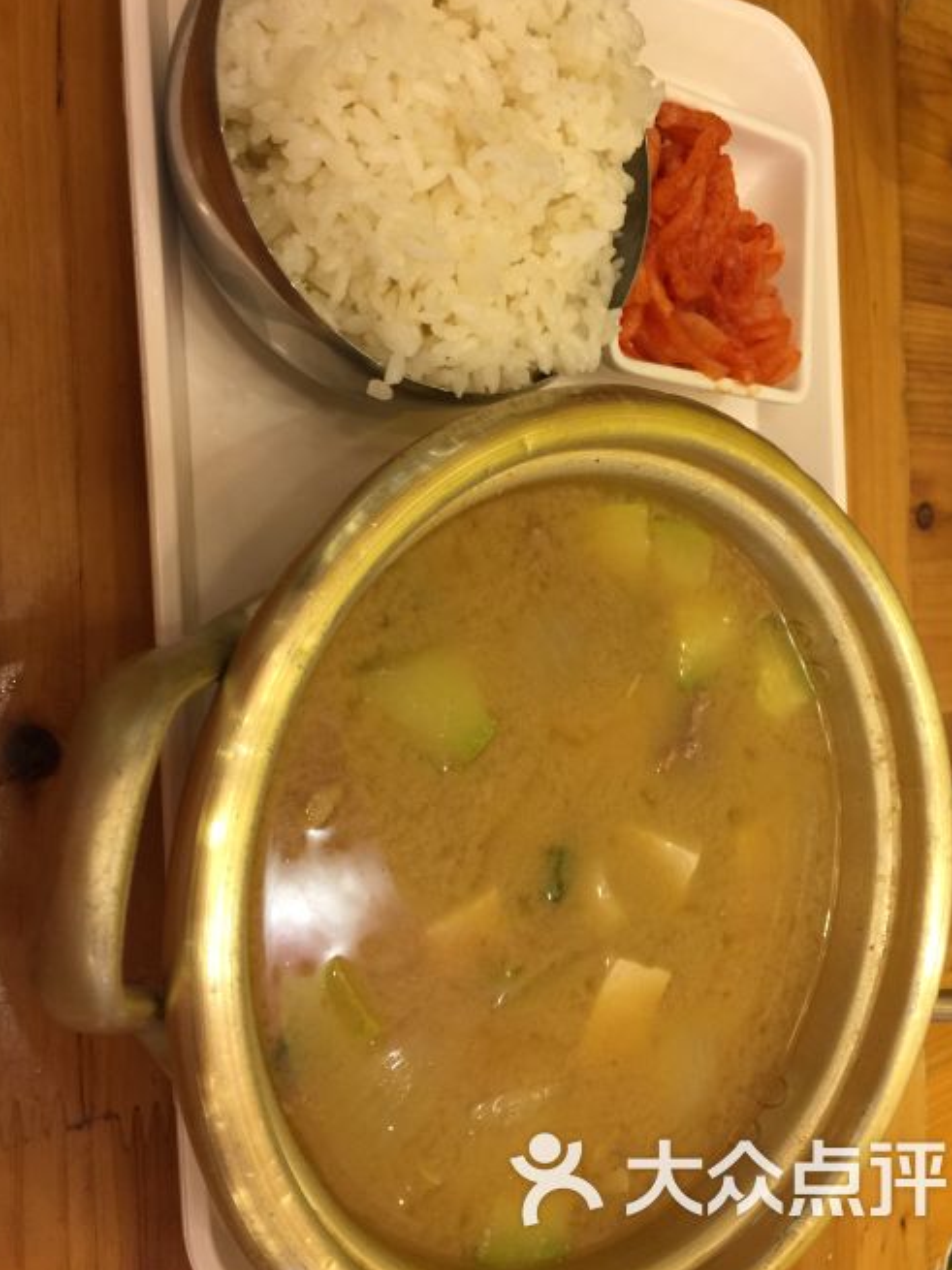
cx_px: 488
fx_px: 1137
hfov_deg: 45.4
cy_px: 601
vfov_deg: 58.3
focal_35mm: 31
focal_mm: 4.15
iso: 64
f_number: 2.2
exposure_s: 1/33
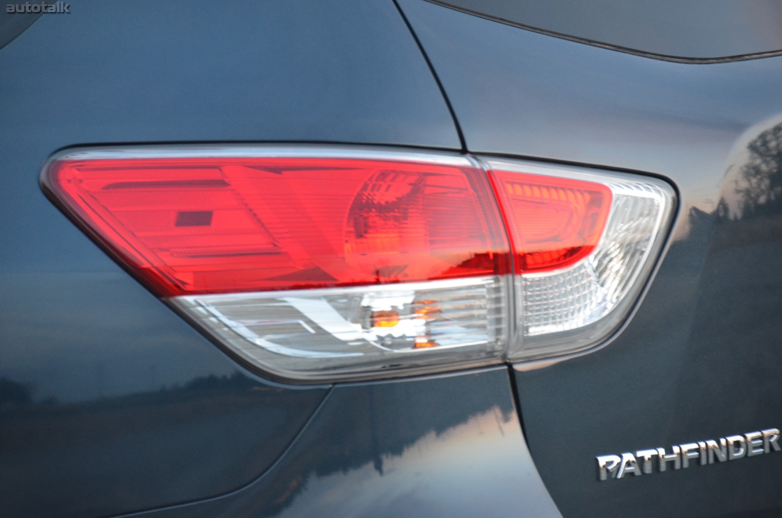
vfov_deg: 4.6
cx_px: 391
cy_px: 259
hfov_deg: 6.9
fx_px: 6503
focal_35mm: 300
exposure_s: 1/25
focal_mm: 200
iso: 1600
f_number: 5.6
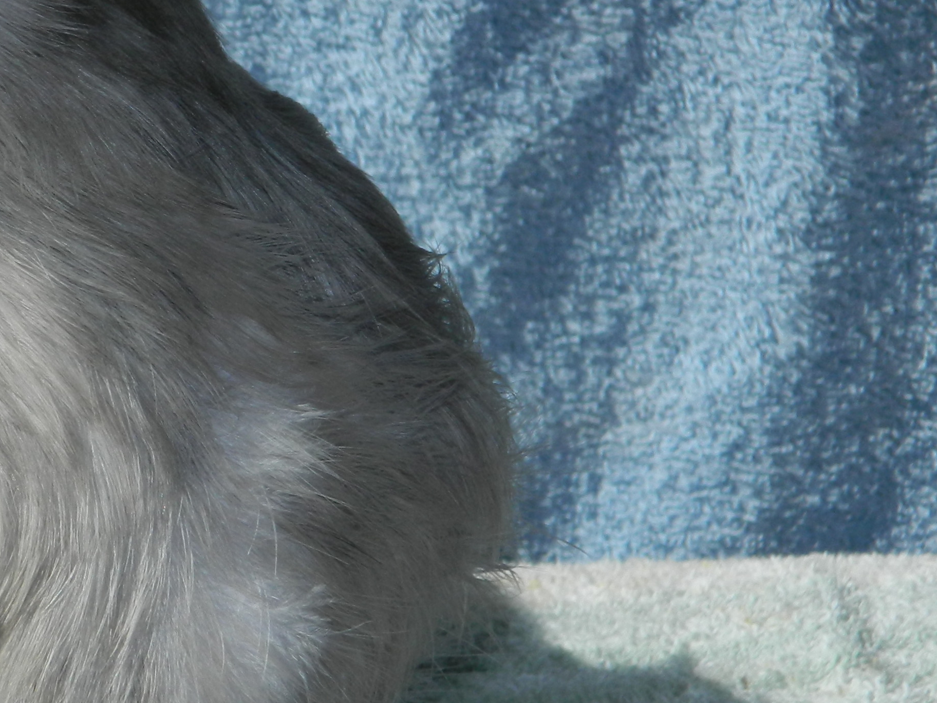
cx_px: -134
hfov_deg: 9.8
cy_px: 163
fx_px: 5387
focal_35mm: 199
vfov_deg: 7.5
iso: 80
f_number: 4.2
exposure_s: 1/800
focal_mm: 15.1
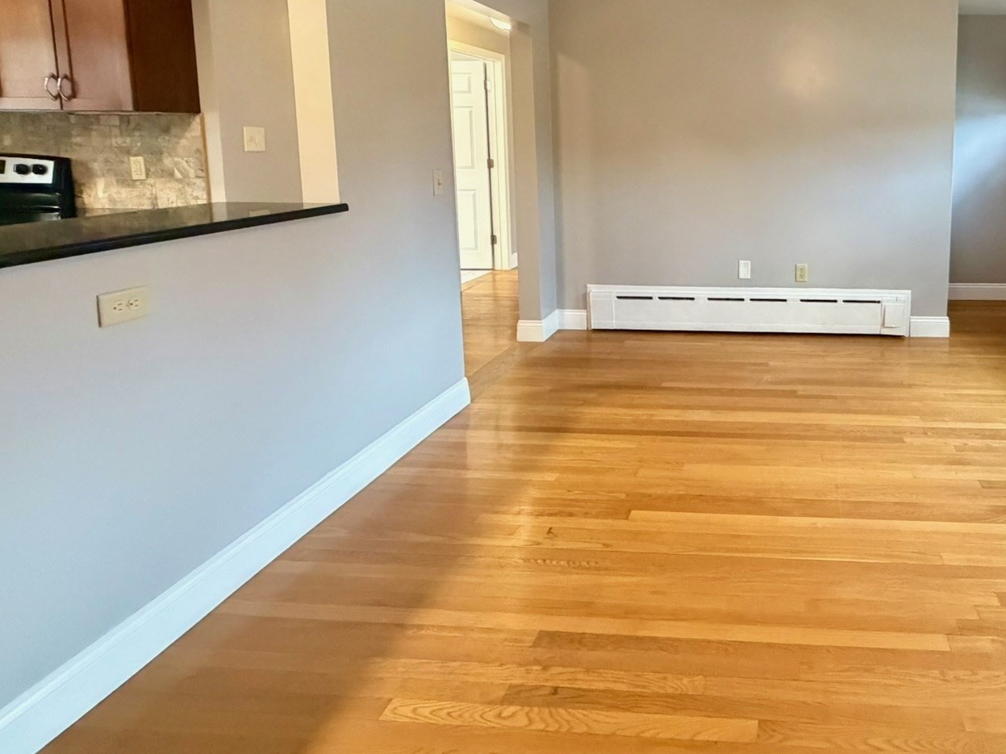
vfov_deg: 56.6
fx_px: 668
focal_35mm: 23
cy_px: 210
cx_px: 765
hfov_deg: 68.7
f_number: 2.2
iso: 1000
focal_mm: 2.22
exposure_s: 1/60
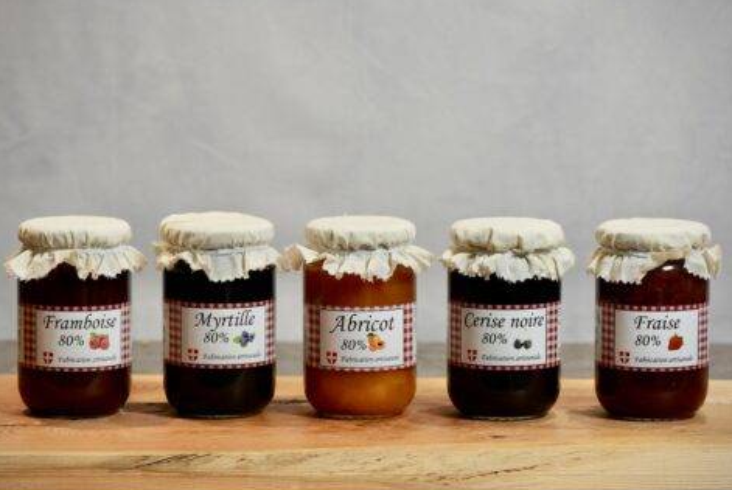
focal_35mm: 149
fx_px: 3032
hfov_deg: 13.8
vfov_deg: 9.2
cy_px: 243
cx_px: 361
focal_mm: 117
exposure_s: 1/60
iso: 2000
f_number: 8
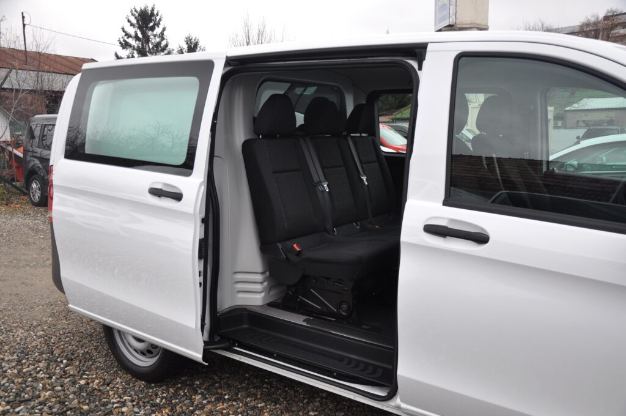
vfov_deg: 41.6
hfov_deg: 59.6
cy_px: 208
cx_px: 313
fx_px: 547
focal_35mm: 32
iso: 500
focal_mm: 21
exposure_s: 1/80
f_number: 4.5
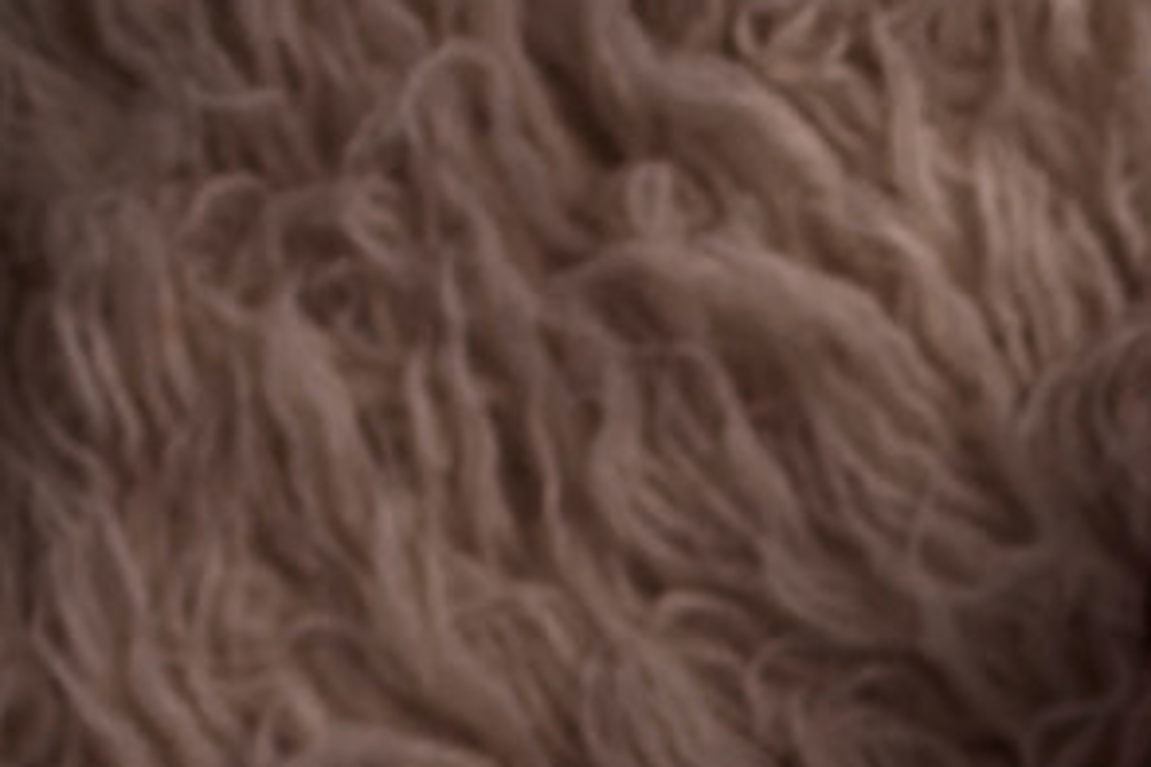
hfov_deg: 13.2
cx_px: 1926
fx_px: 4572
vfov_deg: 9.0
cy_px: 1548
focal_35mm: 143
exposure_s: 1/125
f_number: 2.8
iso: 100
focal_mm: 35
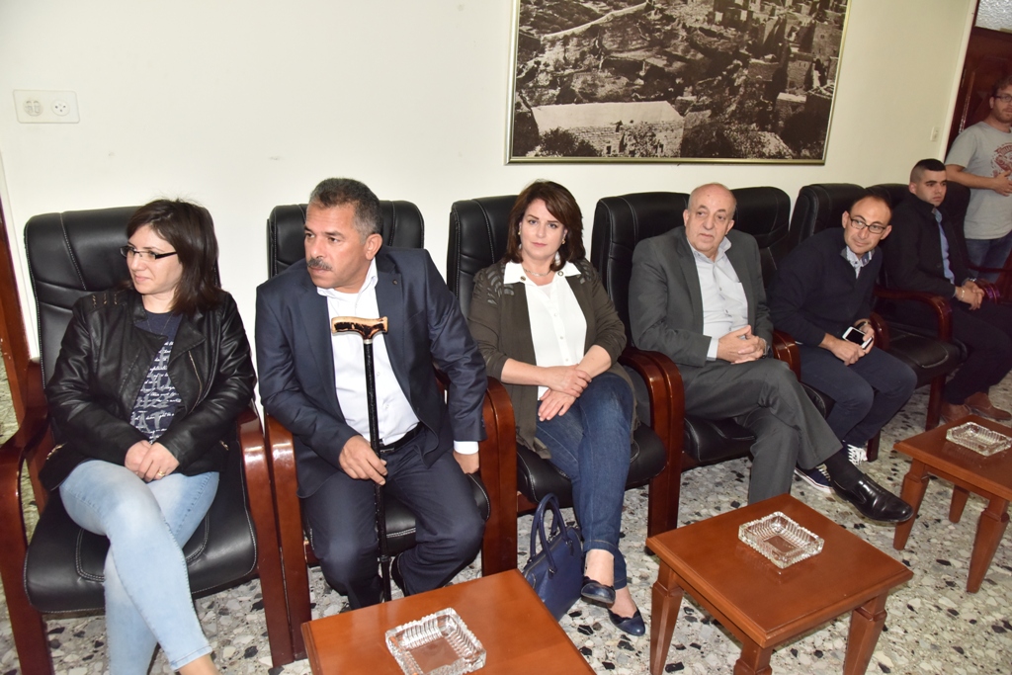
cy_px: 338
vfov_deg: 53.1
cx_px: 506
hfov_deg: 73.7
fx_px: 675
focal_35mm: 24
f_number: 6.3
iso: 2500
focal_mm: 24
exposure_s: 1/80
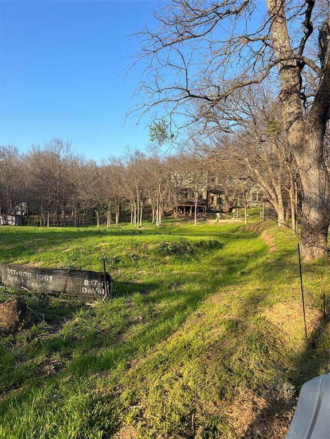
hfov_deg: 53.1
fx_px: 330
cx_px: 165
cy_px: 220
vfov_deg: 67.3
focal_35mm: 26
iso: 50
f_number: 1.5
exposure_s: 1/1431
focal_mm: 5.7
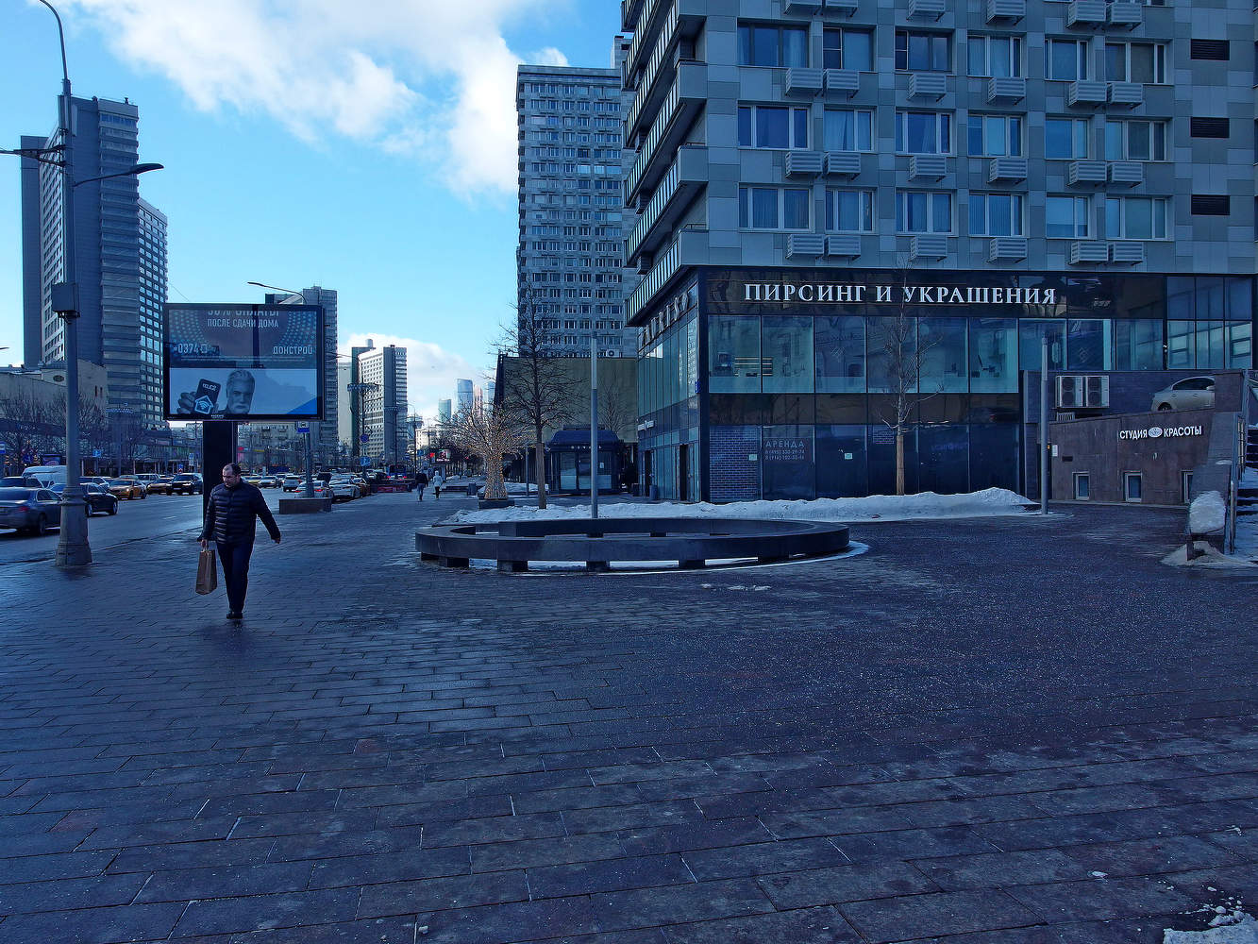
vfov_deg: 49.8
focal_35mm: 28
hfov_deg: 63.4
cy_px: 472
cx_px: 629
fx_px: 1018
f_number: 4
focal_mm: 6
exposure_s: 1/640
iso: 200
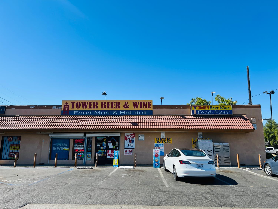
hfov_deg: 67.3
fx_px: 209
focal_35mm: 26
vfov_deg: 53.1
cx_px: 139
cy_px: 104
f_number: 1.5
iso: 50
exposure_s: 1/3356
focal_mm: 5.7
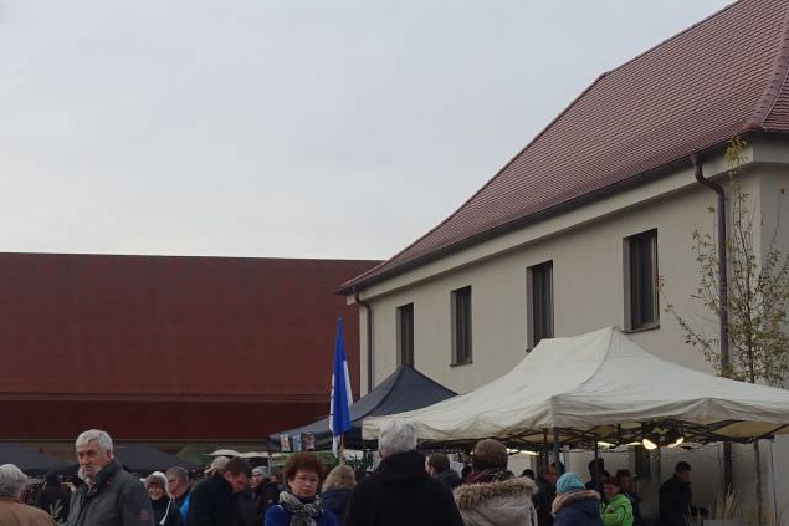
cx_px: 157
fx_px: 1380
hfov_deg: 31.1
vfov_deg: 21.4
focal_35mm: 63
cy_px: 400
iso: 125
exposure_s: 1/200
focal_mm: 9.33
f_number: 4
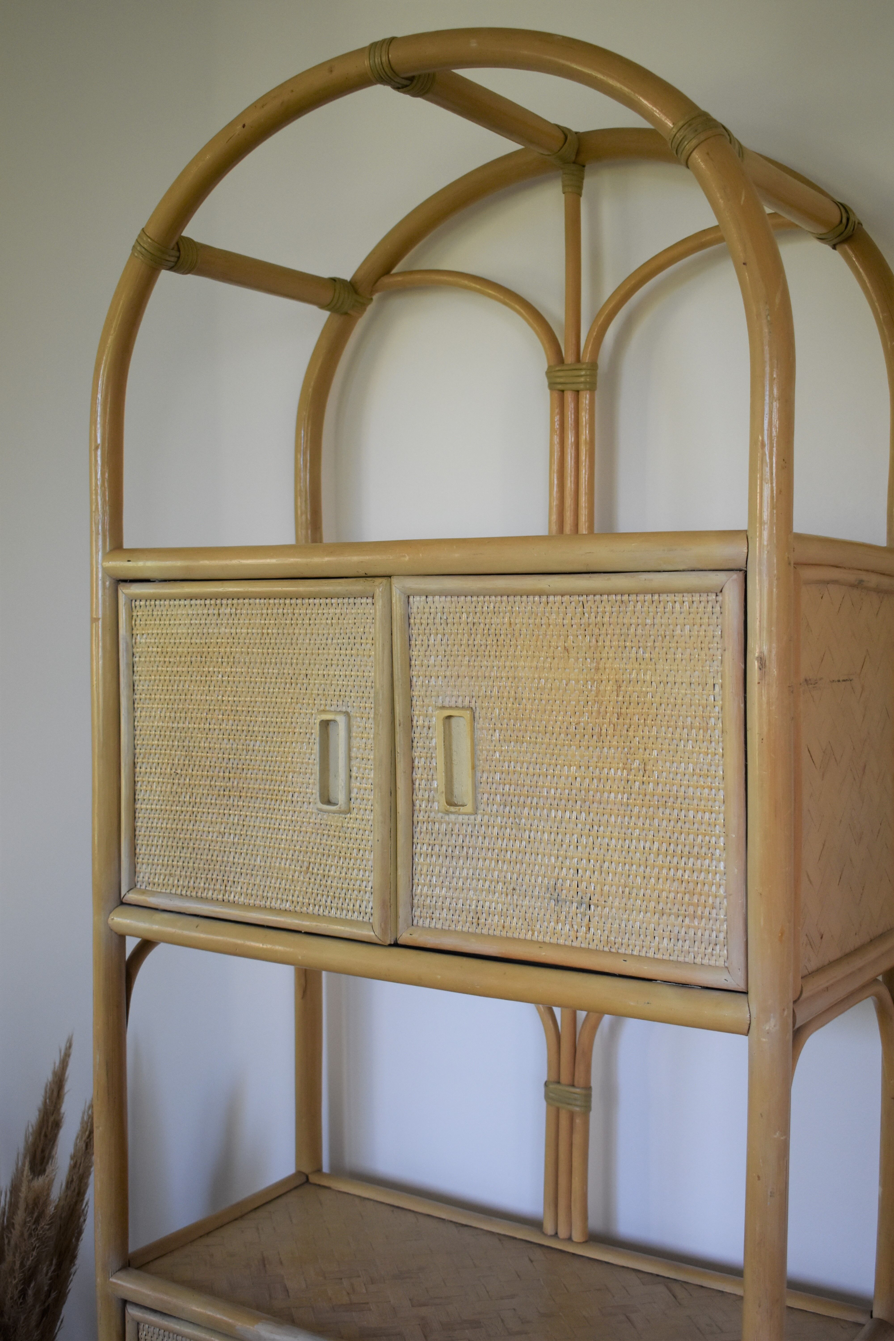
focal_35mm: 40
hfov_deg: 33.0
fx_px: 1509
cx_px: 447
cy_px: 670
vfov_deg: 47.9
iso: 800
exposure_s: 1/200
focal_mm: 27
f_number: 4
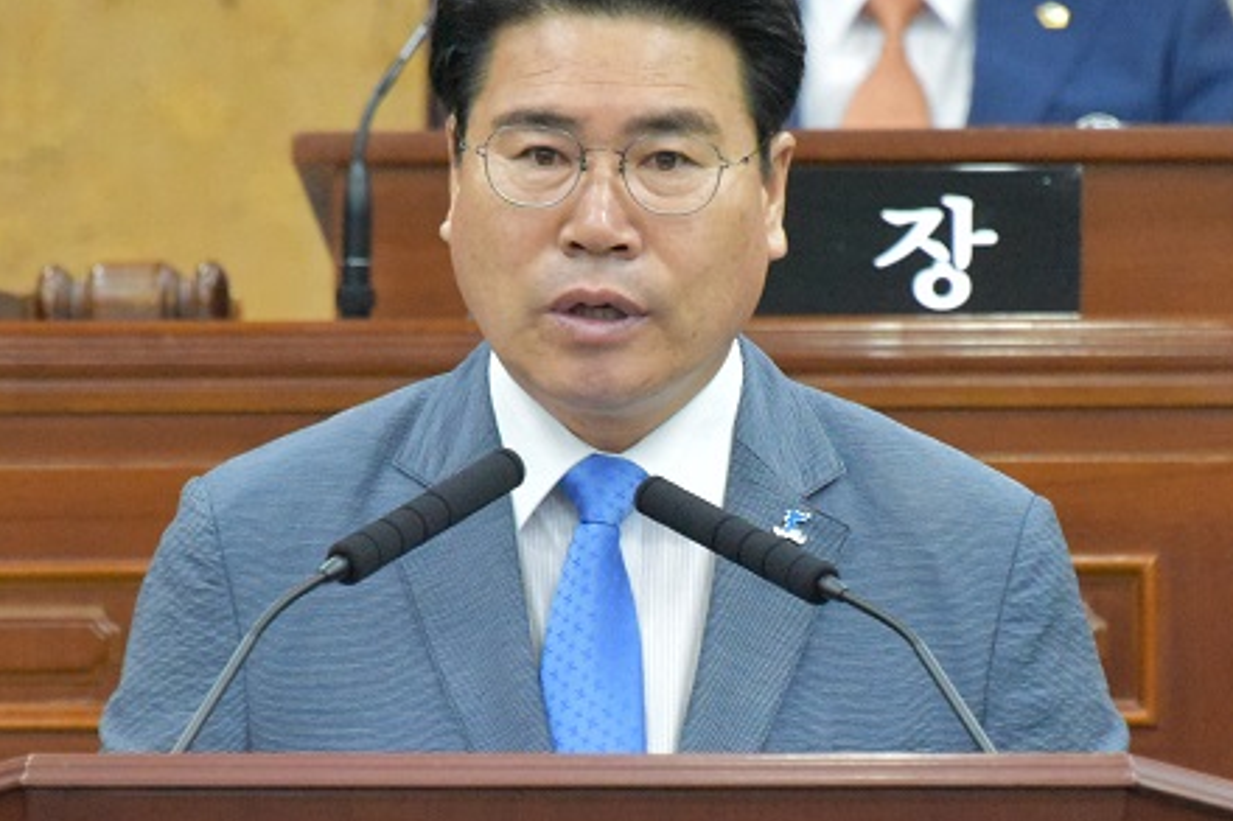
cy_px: 570
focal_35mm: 682
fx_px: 23349
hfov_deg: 3.0
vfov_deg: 2.0
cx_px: 659
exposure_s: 1/320
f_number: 5.6
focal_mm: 300
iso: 12800
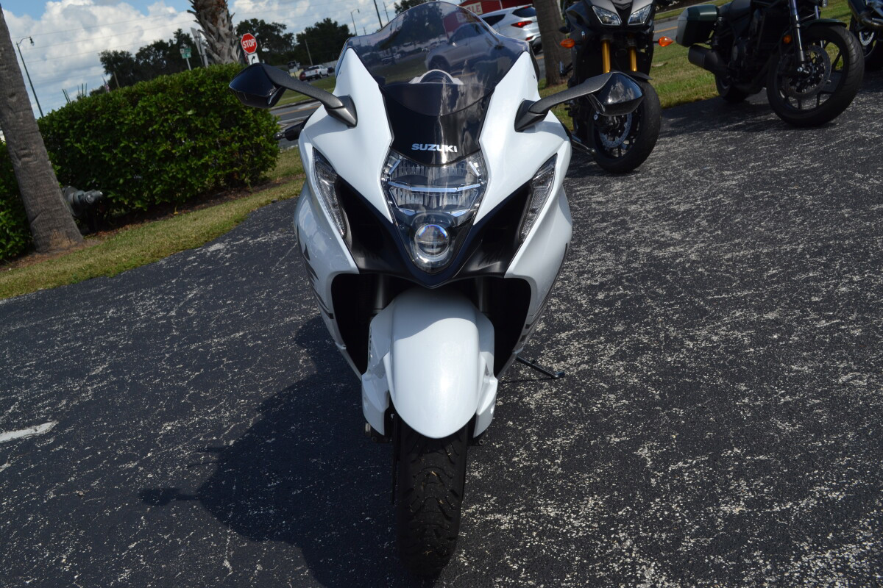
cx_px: 442
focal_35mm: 36
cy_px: 294
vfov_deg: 36.9
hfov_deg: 53.1
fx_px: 883
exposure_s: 1/250
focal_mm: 24
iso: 100
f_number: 8
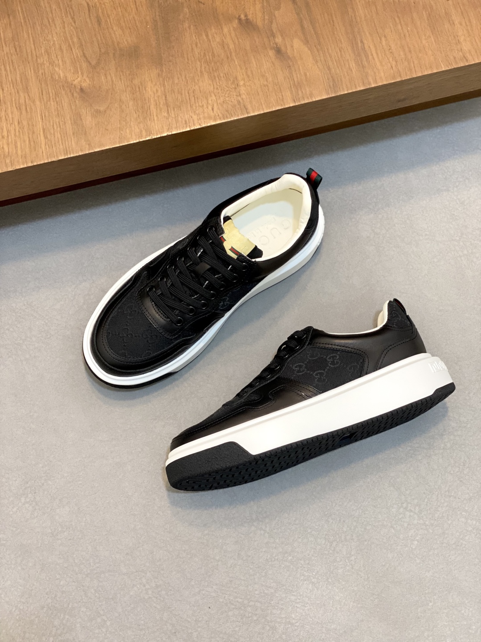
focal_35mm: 52
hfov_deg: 28.0
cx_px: 240
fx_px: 963
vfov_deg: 36.8
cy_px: 321
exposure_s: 1/100
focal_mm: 6
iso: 160
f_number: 2
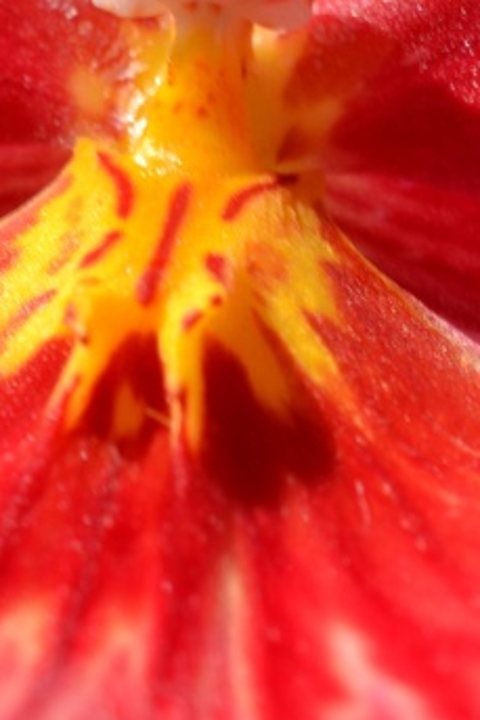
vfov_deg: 21.1
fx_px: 1922
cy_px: 213
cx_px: 146
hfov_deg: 14.2
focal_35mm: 96
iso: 100
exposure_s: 1/20
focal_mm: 40
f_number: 22
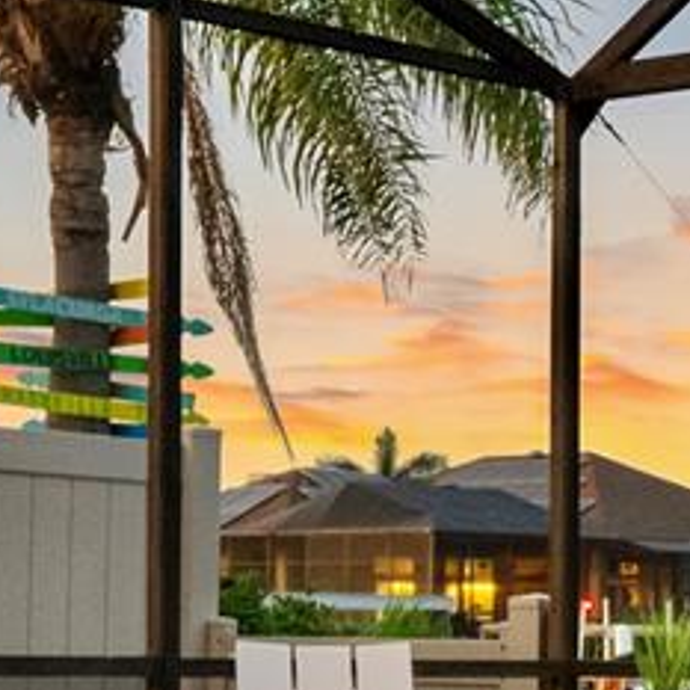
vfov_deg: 13.1
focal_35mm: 131
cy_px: 751
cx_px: 761
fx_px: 2954
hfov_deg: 13.1
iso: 6400
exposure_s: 1/3
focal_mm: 35
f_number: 8
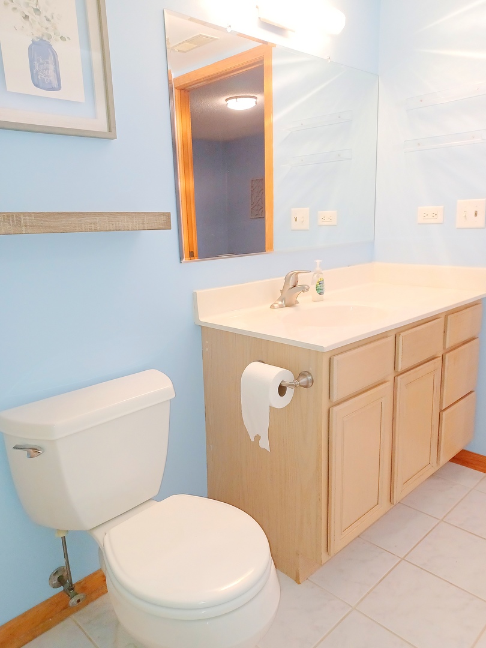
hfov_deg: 54.9
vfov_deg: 69.4
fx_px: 468
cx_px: 243
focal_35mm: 25
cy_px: 324
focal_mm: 4.6
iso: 320
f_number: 1.8
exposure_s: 1/40
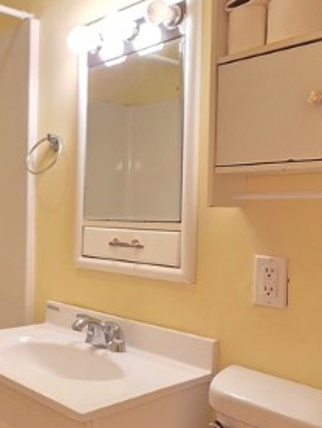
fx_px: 446
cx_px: -17
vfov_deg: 51.3
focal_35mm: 36
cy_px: 224
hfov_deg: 35.0
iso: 250
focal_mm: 2.2
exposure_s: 1/60
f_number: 1.9
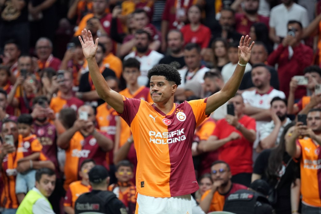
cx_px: 160
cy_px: 107
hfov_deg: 8.4
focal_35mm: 244
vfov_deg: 5.6
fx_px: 2175
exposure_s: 1/1250
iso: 2000
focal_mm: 163
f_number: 2.8
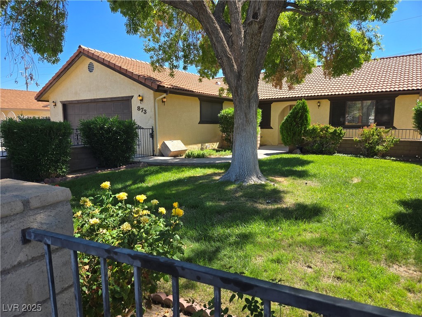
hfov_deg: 73.9
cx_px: 211
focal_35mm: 23
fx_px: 280
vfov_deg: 58.9
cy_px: 158
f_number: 1.8
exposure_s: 1/2572
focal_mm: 5.4
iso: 80
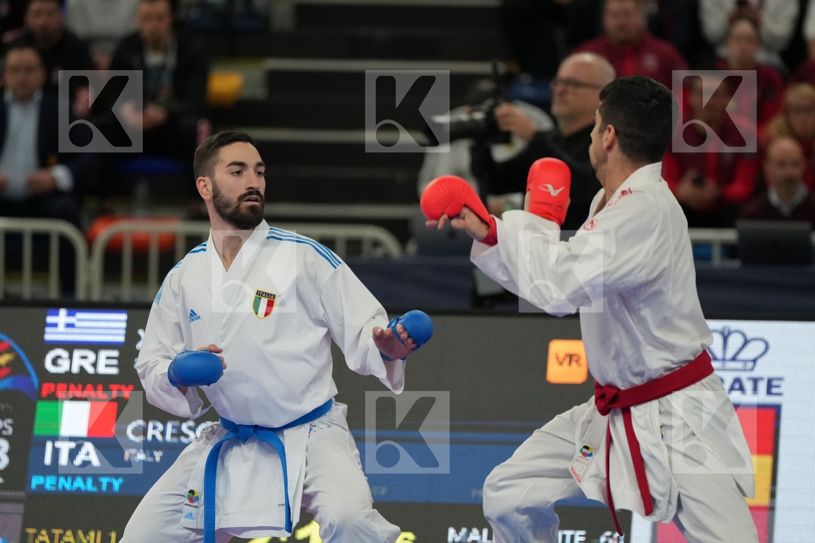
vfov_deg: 4.6
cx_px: 408
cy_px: 272
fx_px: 6791
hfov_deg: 6.9
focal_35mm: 300
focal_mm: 200
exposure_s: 1/1000
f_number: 2.8
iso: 2000
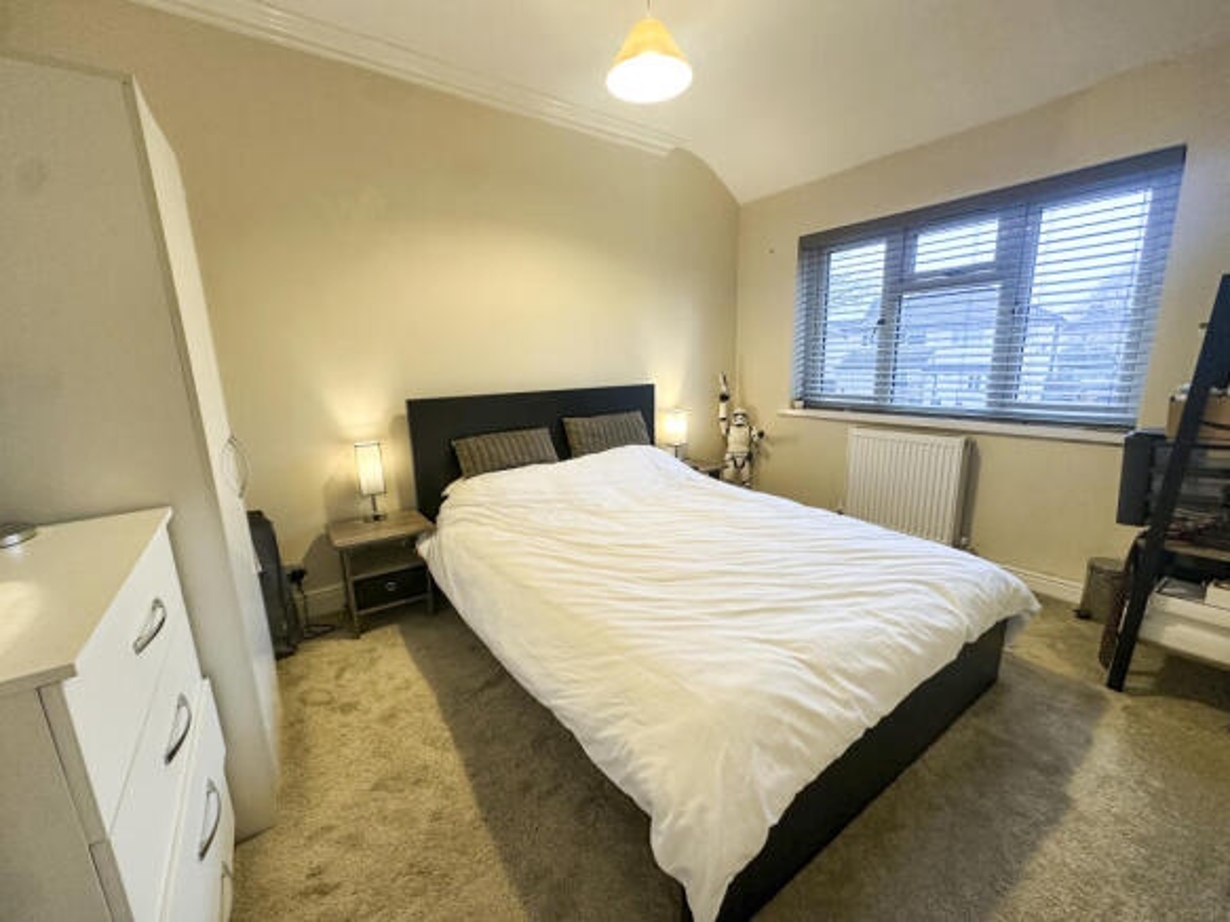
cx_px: 615
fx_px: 497
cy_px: 461
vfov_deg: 85.7
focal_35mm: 14
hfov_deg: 102.1
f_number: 2.2
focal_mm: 2.22
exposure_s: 1/50
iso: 160
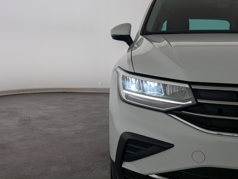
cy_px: 90
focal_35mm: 48
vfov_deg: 30.3
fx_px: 330
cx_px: 119
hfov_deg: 39.6
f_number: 1.85
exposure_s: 1/703
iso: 42
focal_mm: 6.81
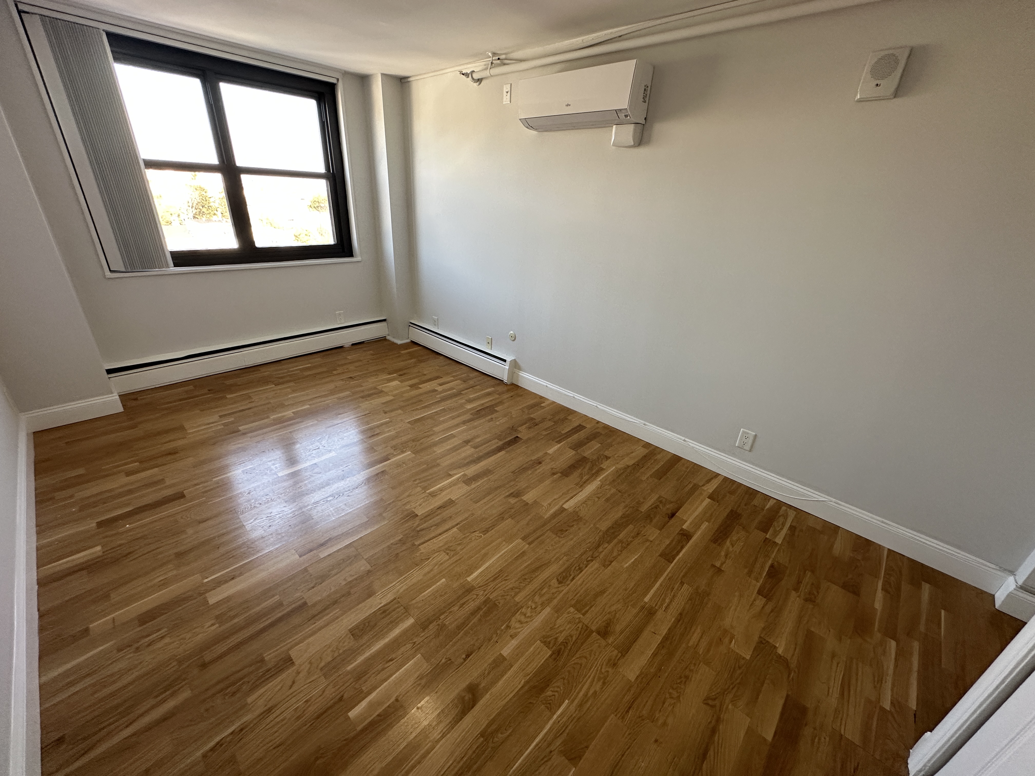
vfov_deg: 85.7
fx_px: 419
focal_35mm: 14
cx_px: 518
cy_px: 388
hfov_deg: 102.1
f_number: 2.2
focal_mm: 2.22
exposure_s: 1/120
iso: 160
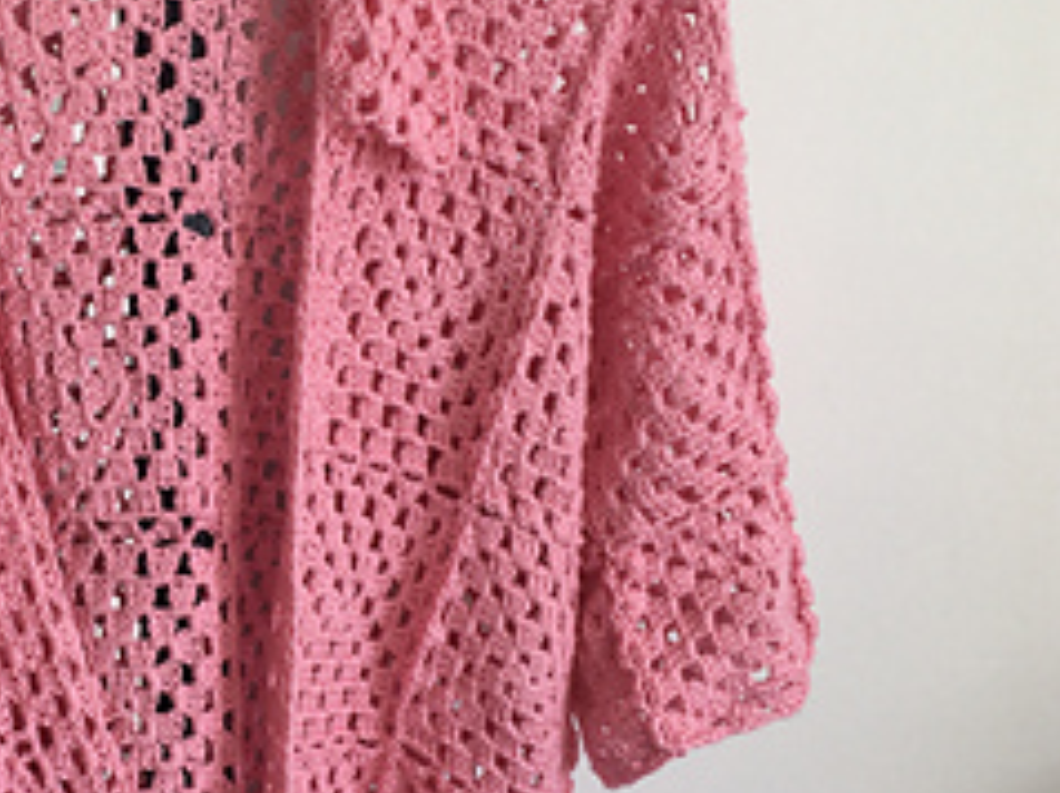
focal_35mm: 61
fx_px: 1866
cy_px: 483
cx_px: 49
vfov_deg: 23.9
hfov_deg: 30.0
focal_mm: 4.15
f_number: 2.2
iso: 32
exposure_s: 1/50
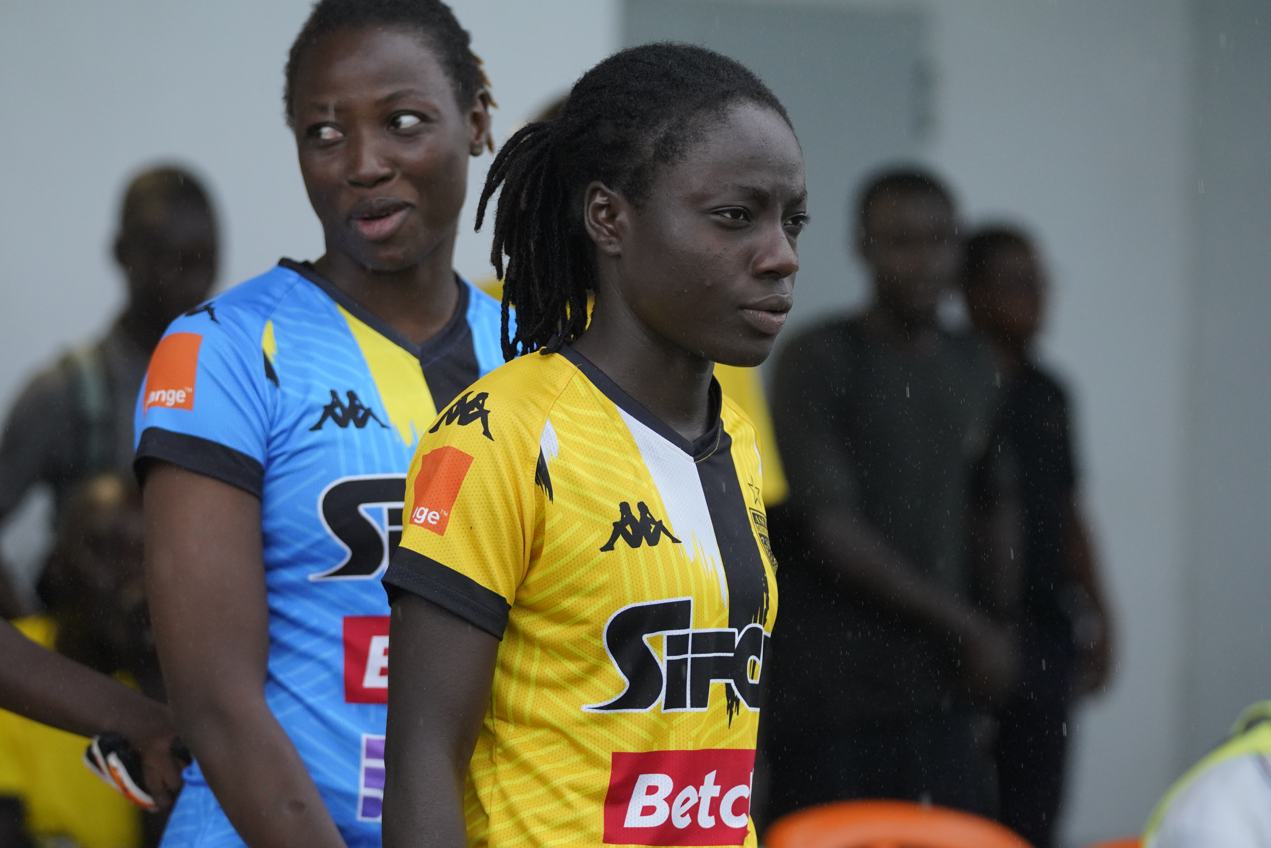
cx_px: 636
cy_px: 424
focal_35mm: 192
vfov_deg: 7.2
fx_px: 6778
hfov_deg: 10.7
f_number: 2.8
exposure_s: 1/800
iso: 1600
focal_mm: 128
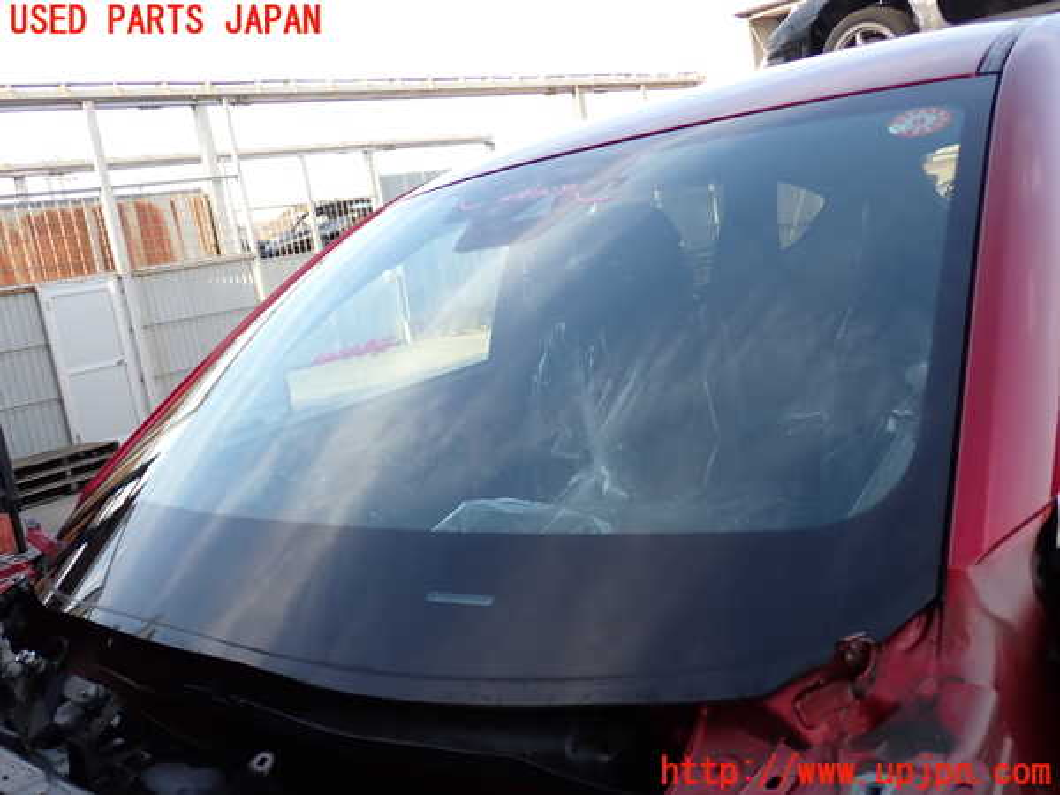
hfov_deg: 51.4
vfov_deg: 39.7
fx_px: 1102
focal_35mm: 36
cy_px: 398
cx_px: 530
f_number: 2.5
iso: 100
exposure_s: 1/200
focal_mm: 6.37
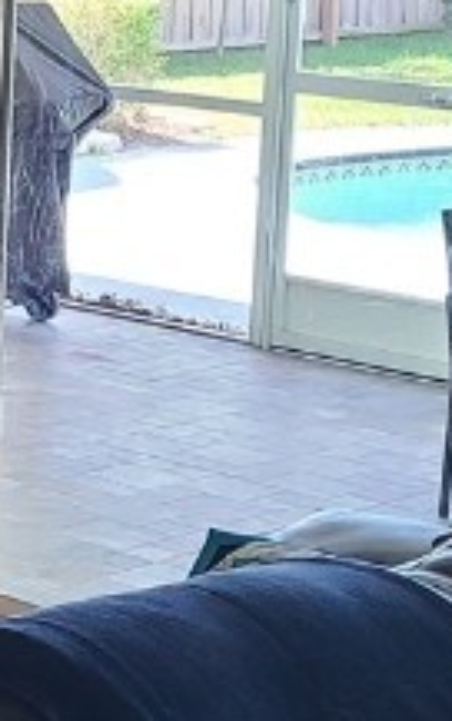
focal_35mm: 130
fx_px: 2557
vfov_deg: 16.0
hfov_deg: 9.4
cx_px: -459
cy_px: 233
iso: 100
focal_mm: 5.4
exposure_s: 1/60
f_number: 1.8
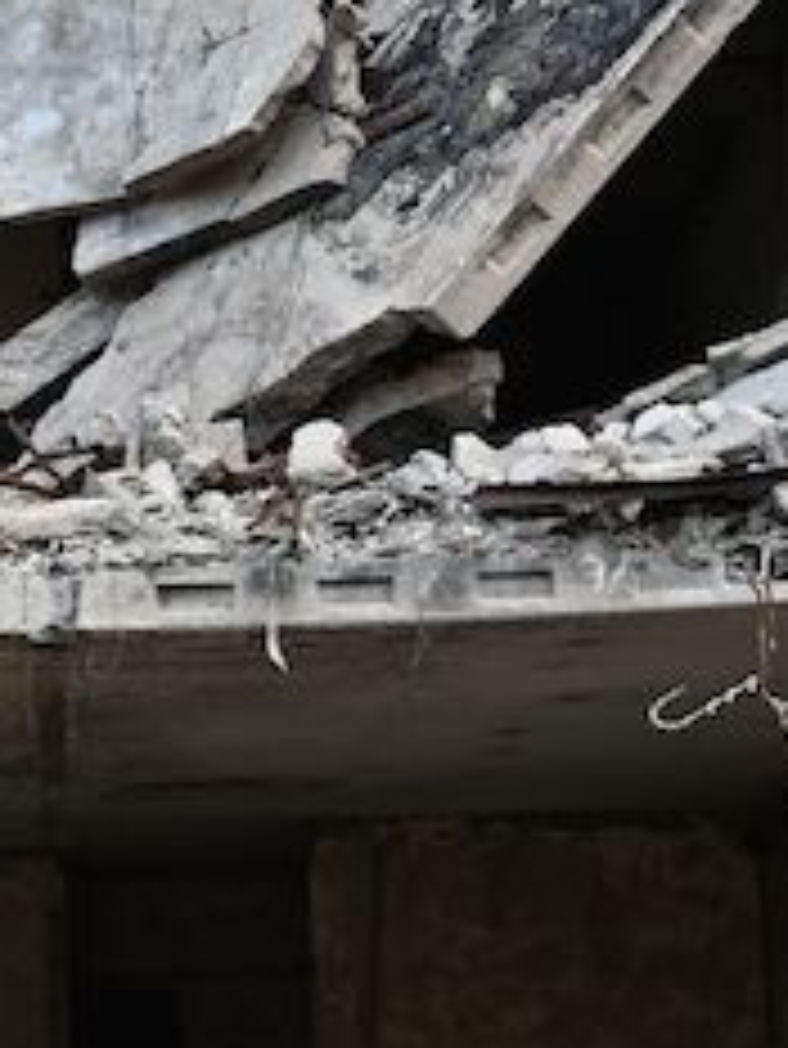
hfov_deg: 11.1
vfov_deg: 14.8
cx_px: 72
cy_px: 805
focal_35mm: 133
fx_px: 4033
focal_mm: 43
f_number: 5
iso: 250
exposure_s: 1/125
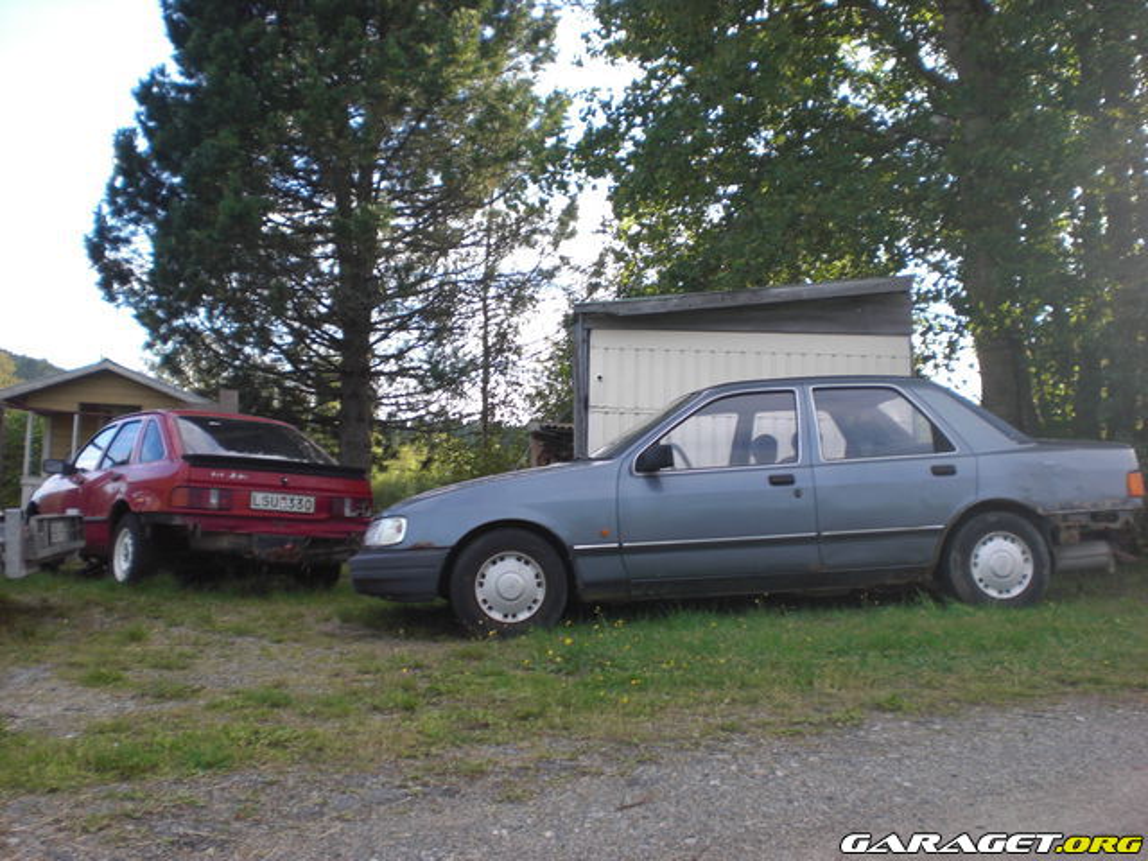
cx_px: 574
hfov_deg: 49.0
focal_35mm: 38
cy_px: 430
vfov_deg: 37.7
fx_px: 1260
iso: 64
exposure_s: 1/160
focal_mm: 6.3
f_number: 3.1
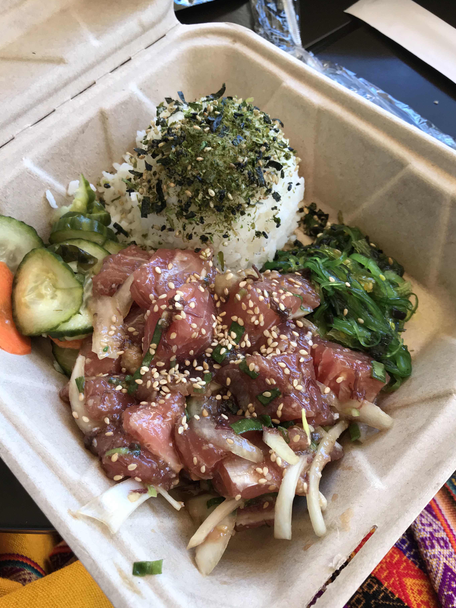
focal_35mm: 31
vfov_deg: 58.3
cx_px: 234
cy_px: 327
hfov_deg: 45.4
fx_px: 545
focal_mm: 3.99
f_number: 1.8
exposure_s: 1/120
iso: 40
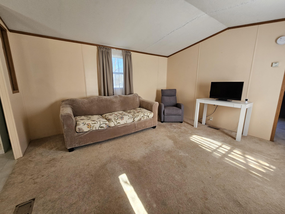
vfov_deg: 89.9
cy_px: 107
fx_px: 107
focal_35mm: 13
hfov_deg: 106.2
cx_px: 142
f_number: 2.2
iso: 80
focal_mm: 2.2
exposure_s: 1/60
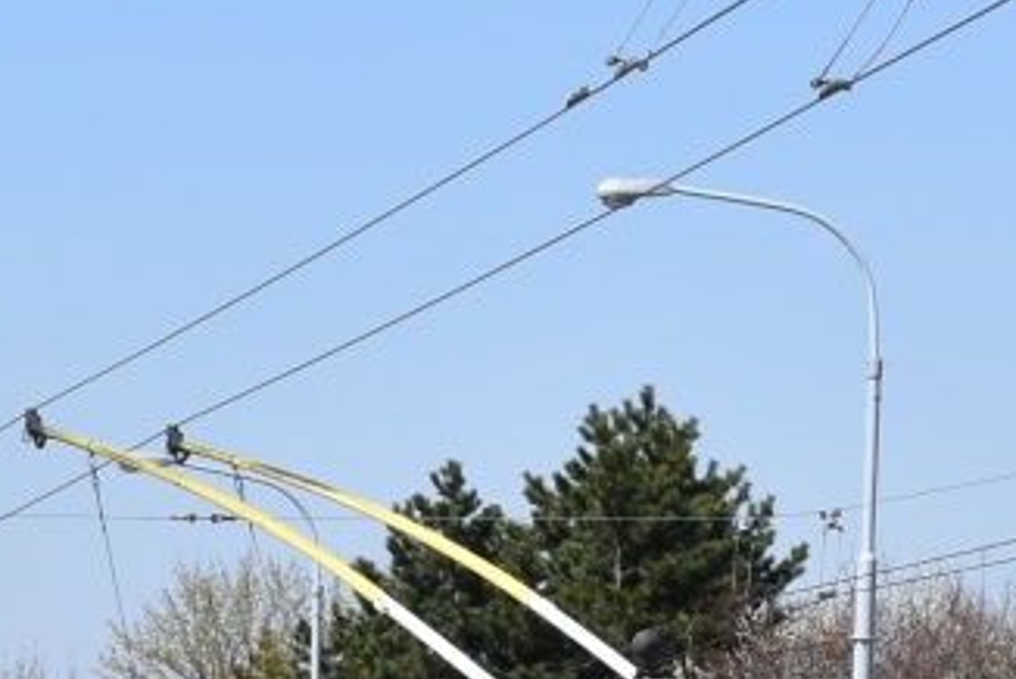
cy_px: 863
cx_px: 788
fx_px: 6581
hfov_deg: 8.8
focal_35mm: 233
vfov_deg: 5.9
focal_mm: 34
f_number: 10
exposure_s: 1/400
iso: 200
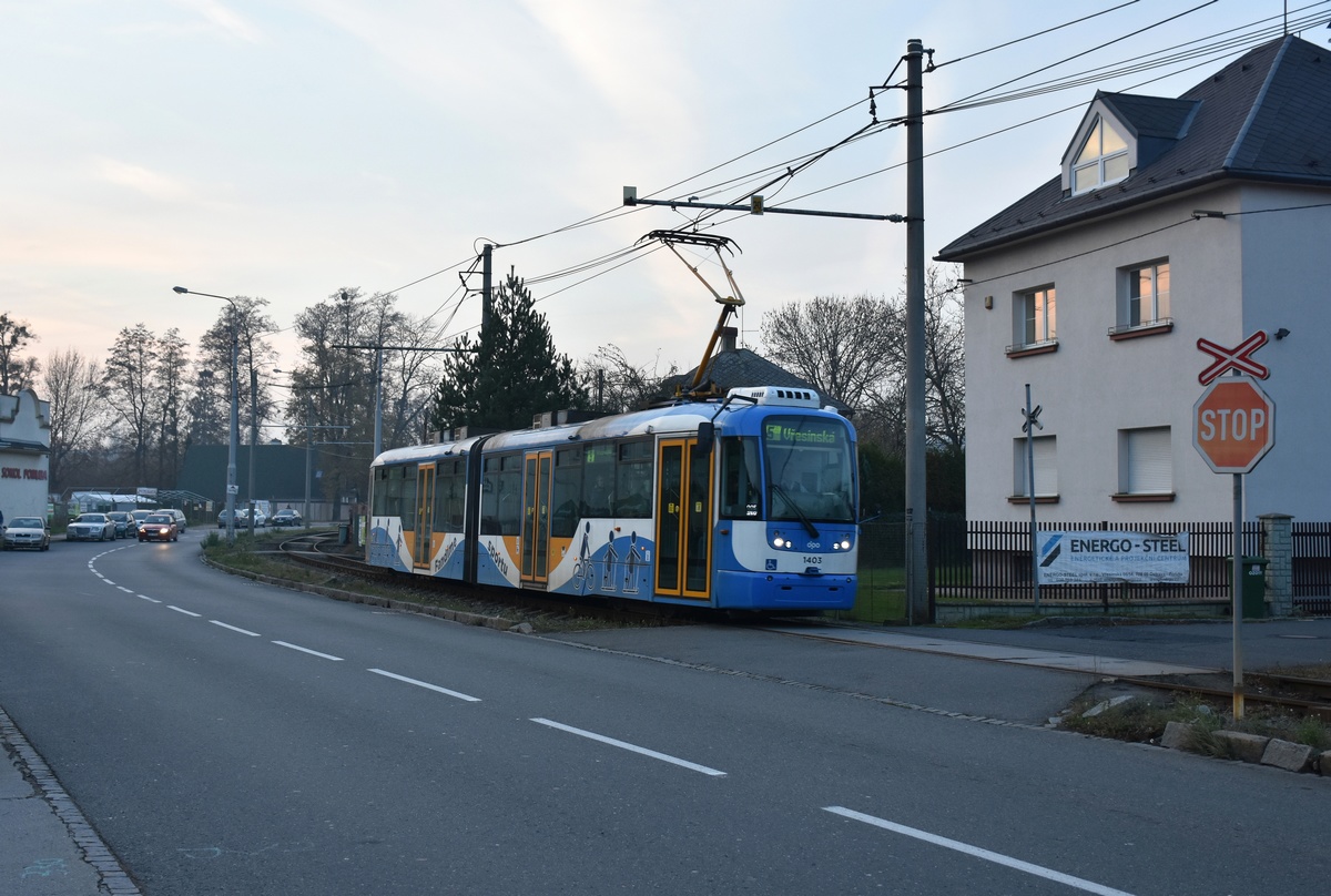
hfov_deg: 43.5
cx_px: 666
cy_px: 448
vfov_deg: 30.1
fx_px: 1669
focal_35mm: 45
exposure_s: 1/125
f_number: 5.6
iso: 500
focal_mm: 30
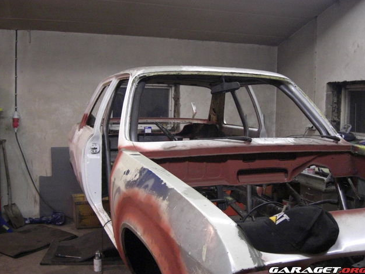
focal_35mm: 39
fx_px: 411
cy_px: 135
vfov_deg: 36.8
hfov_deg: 47.9
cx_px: 182
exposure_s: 1/60
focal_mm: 7.9
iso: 800
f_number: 2.8
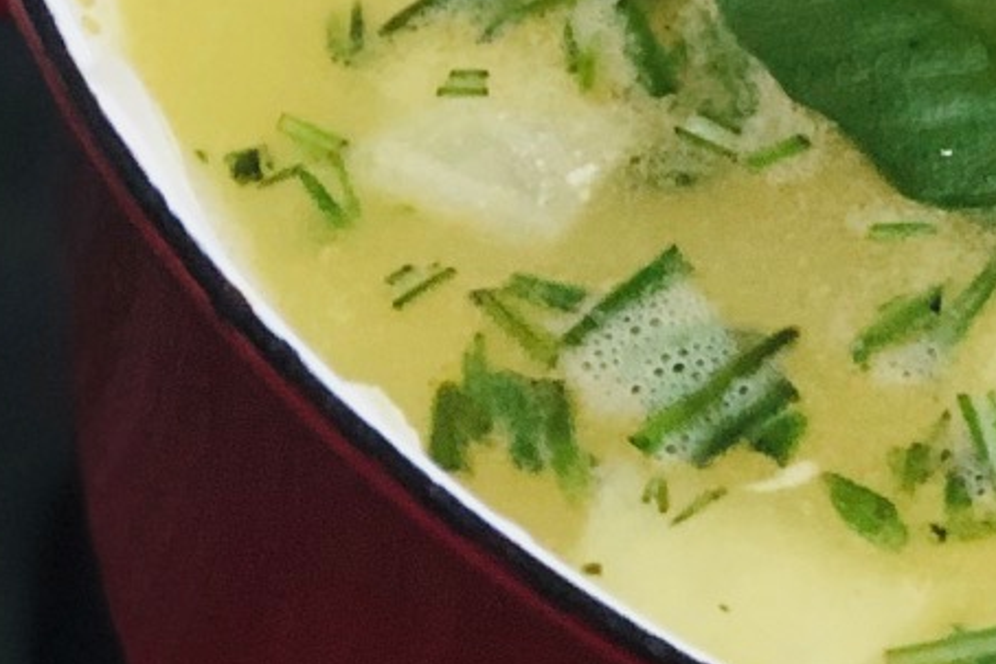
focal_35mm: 263
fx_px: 7278
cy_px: -261
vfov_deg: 5.2
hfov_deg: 7.6
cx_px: 1865
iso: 50
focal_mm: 6.6
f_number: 2.8
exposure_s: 1/30
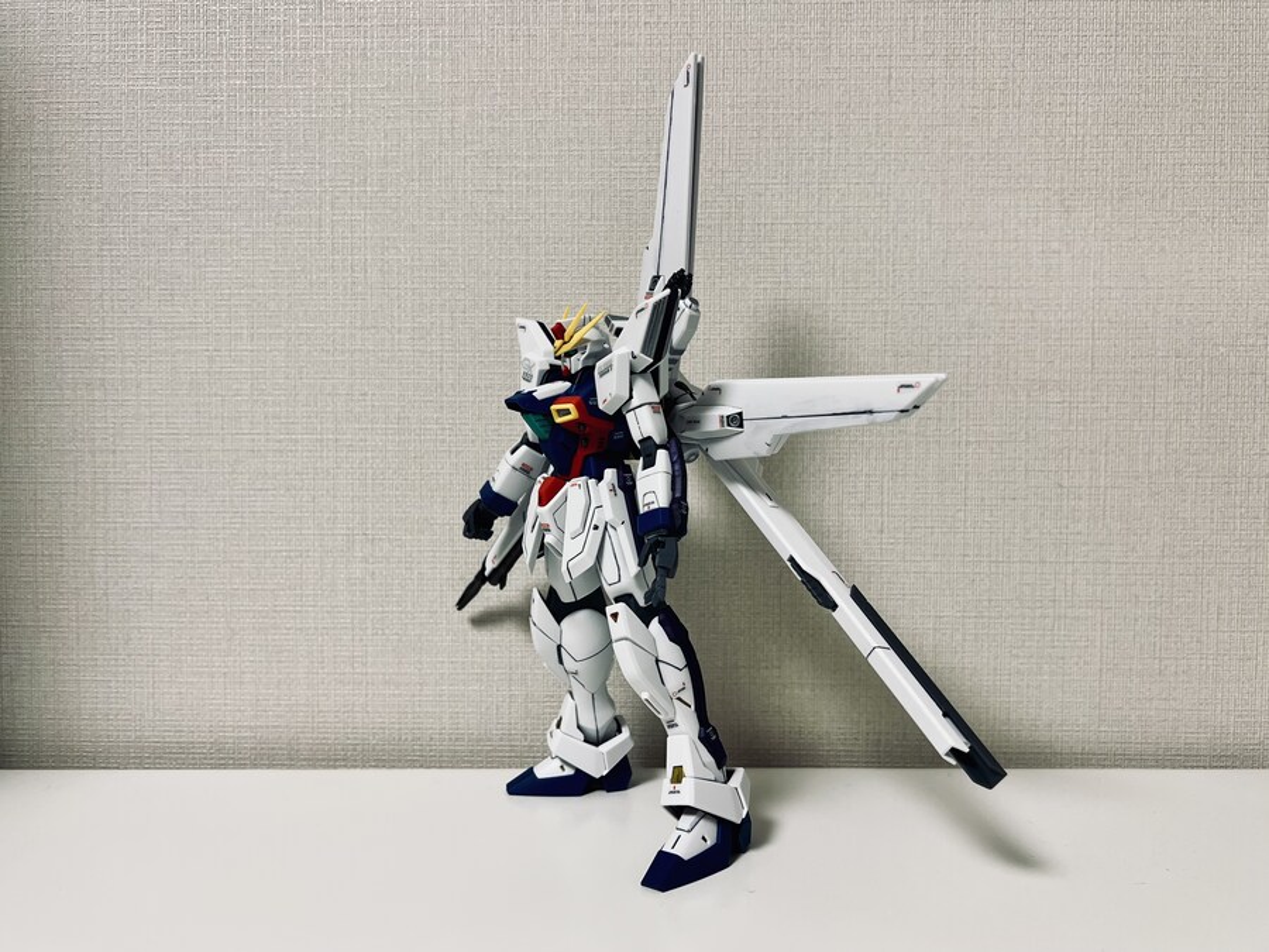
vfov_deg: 53.1
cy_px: 476
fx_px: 953
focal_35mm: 26
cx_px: 634
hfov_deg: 67.3
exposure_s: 1/120
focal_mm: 5.7
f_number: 1.5
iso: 125
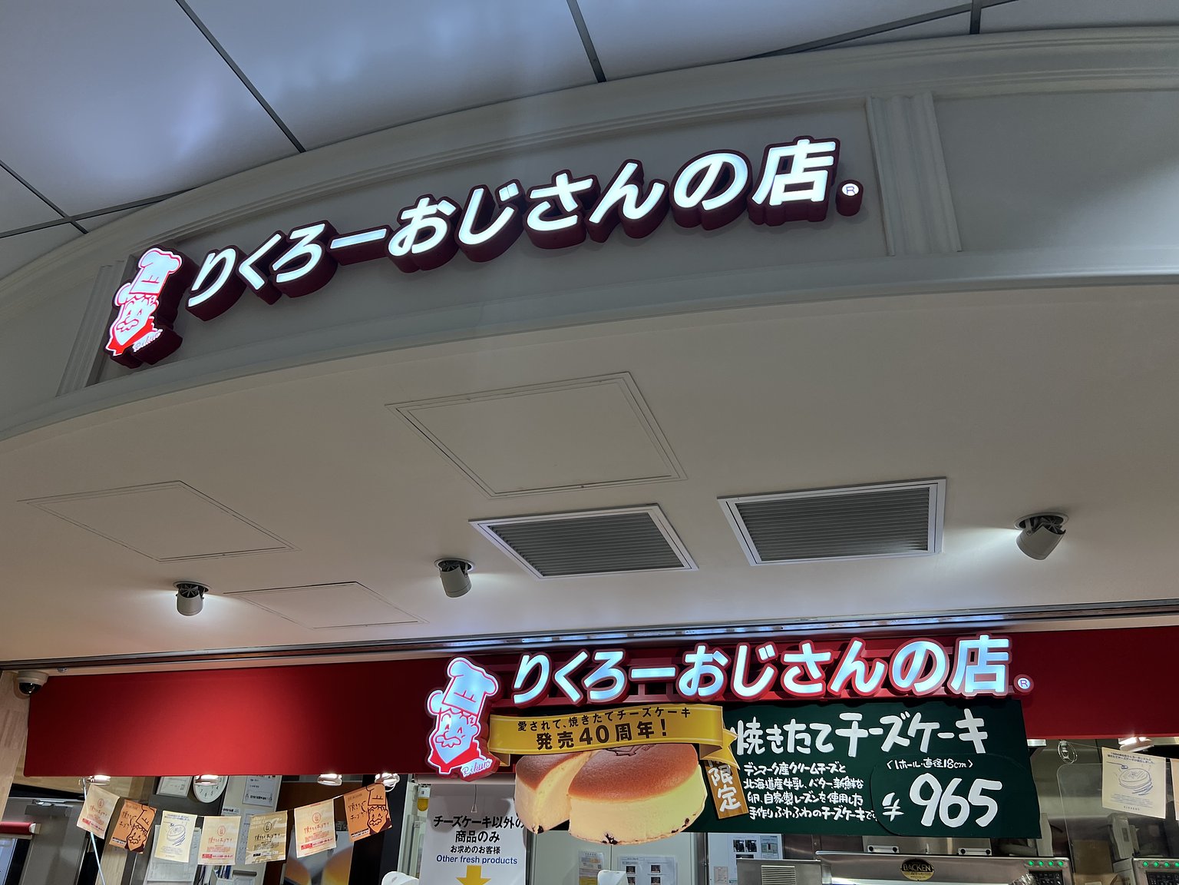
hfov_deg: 67.3
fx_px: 886
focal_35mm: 26
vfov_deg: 53.1
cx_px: 590
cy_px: 442
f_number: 1.5
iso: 50
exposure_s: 1/166
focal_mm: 5.7
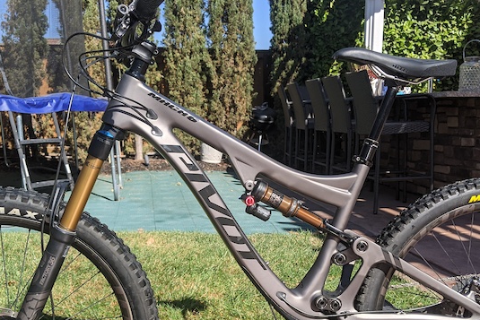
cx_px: 226
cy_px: 224
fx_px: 560
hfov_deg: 46.4
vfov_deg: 31.5
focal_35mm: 42
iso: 61
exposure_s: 1/2611
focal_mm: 4.44
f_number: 1.8
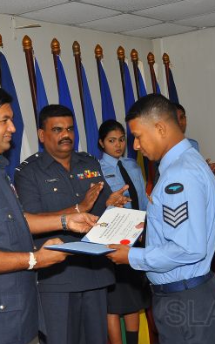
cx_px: 82
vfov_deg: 31.5
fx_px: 609
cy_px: 172
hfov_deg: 20.0
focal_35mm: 65
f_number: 5.6
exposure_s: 1/60
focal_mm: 28
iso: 250
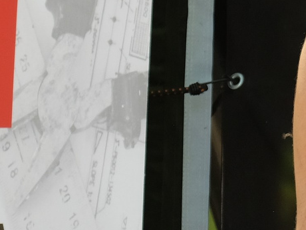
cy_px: 8
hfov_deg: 2.4
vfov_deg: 1.9
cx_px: 843
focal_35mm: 803
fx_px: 7098
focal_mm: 100
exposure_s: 1/170
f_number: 5.6
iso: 400
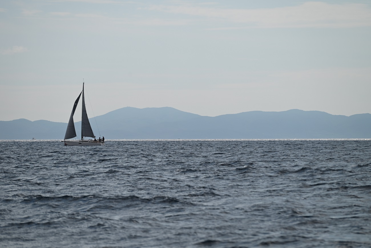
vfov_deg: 5.7
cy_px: 124
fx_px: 2473
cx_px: 186
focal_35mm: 240
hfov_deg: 8.6
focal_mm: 240
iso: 100
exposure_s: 1/1250
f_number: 6.3
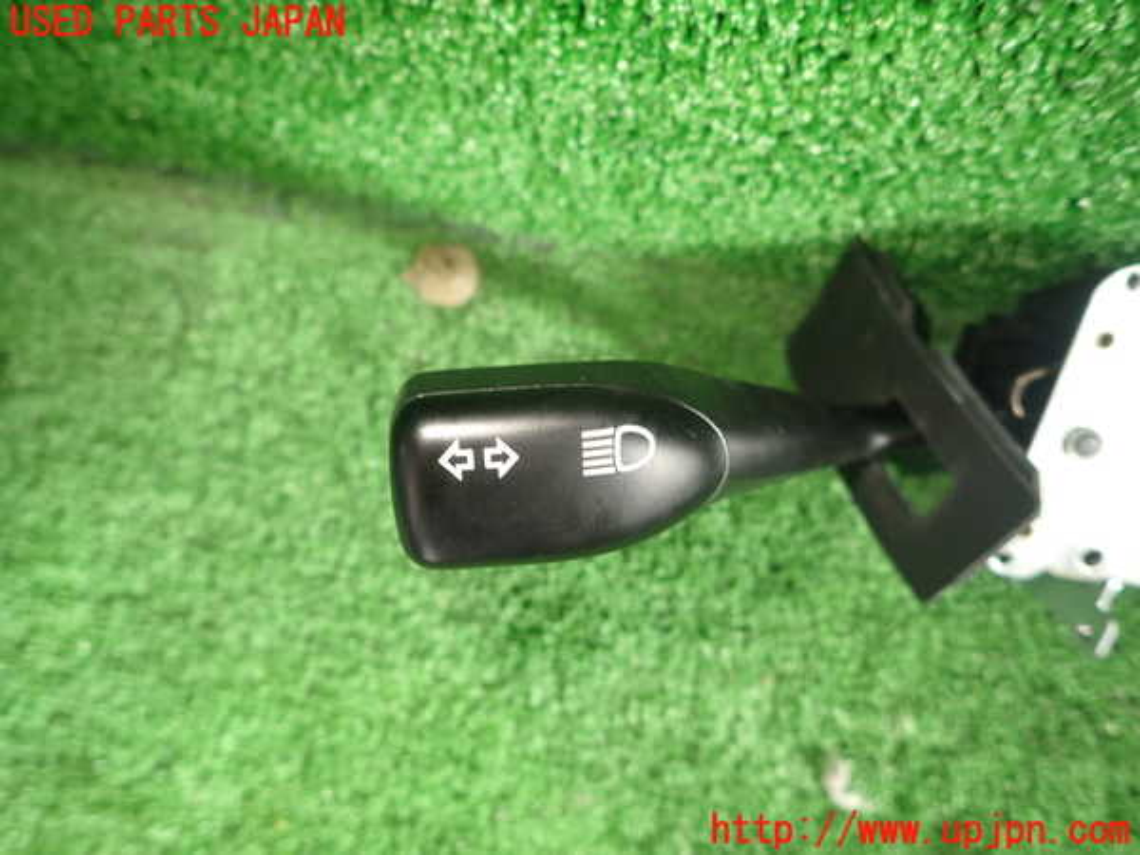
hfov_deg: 69.4
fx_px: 823
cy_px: 428
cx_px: 570
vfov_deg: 54.9
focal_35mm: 25
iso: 200
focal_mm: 4.5
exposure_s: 1/30
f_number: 2
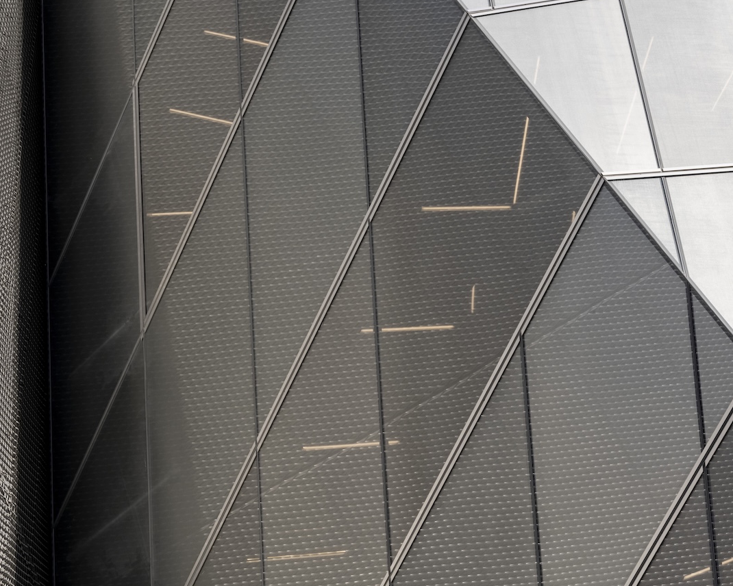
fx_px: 1584
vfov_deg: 20.8
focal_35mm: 73
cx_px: 362
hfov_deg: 26.1
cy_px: 440
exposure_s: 1/200
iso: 800
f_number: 20
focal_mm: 50.8
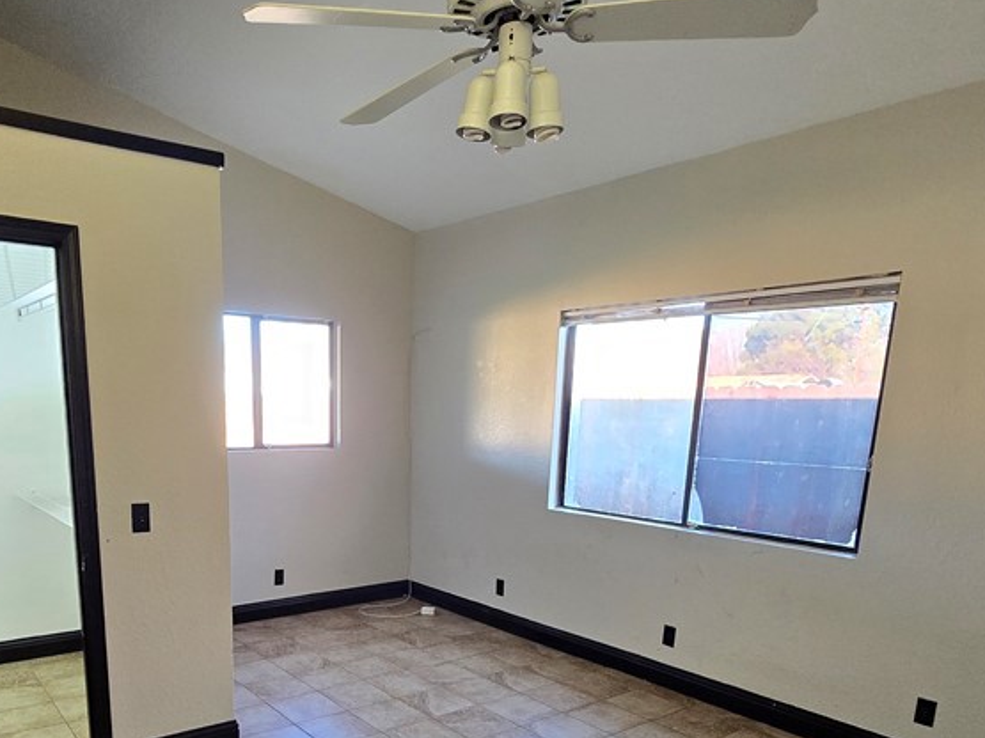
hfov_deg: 70.5
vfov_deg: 53.7
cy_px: 571
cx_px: 373
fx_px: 683
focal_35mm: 24
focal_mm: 2.2
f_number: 2.2
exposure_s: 1/60
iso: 320
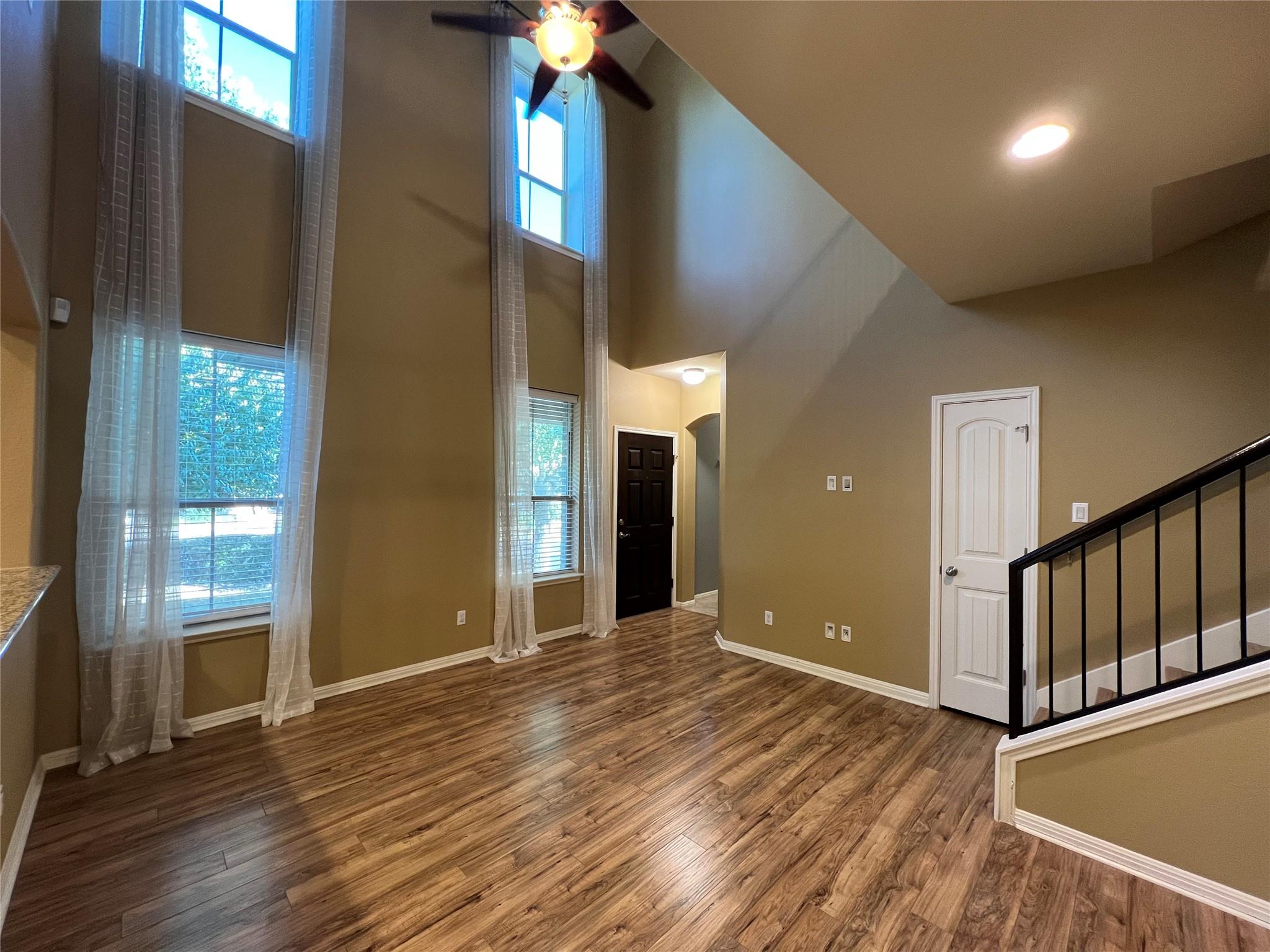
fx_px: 477
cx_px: 635
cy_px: 476
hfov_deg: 106.2
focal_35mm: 13
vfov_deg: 89.9
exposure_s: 1/60
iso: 200
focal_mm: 1.57
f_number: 1.8
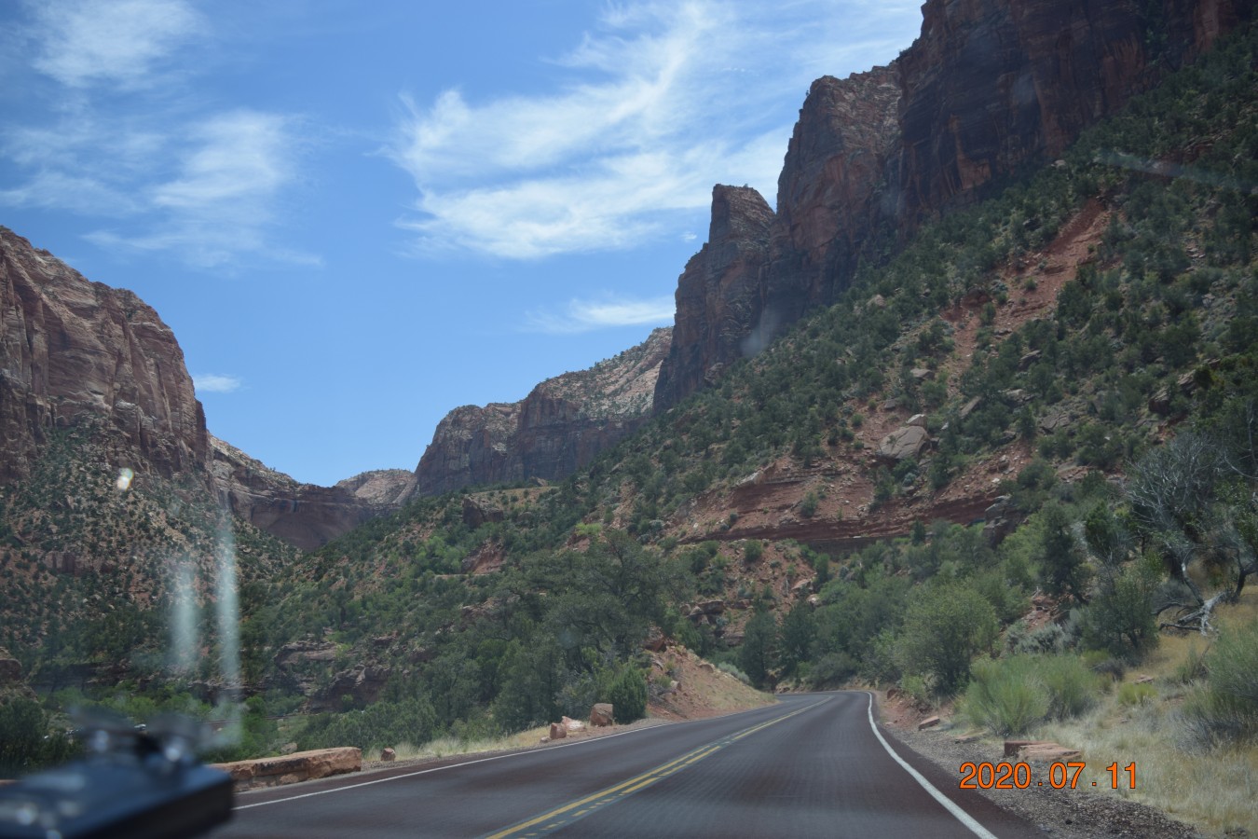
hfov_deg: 59.5
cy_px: 420
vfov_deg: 41.7
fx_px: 1101
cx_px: 629
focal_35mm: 32
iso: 200
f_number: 3.8
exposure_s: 1/1600
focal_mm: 21
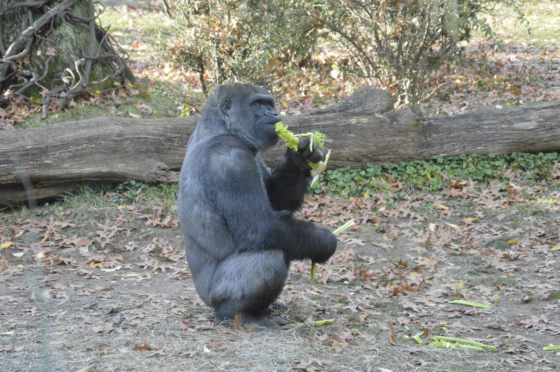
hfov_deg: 19.5
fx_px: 1632
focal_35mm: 105
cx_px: 280
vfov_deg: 13.0
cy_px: 186
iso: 2200
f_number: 5.3
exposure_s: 1/500
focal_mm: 70
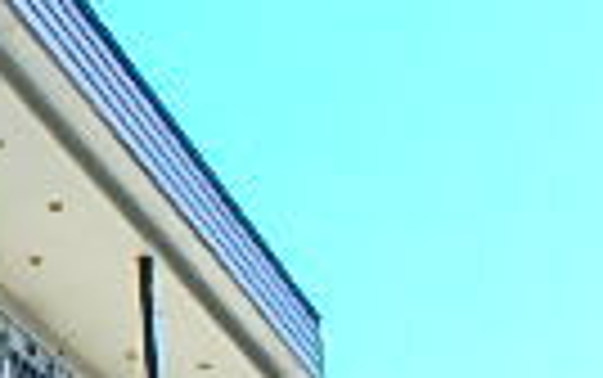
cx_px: -243
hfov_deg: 18.0
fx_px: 1743
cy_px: 500
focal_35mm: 106
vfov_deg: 12.0
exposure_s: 1/500
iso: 125
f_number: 3.5
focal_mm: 3.7
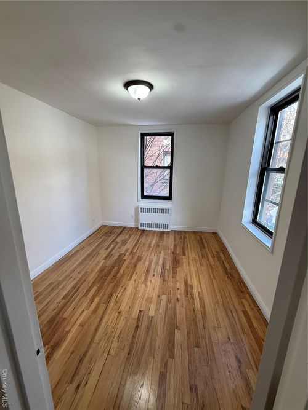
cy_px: 205
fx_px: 166
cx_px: 154
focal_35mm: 14
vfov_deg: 102.1
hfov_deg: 85.7
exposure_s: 1/120
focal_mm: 2.22
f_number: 2.2
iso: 250
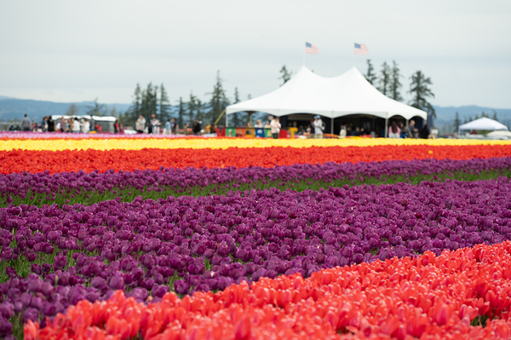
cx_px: 256
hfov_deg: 15.2
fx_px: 1915
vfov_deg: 10.1
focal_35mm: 135
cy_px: 170
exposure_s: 1/500
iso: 100
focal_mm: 135
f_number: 5.6
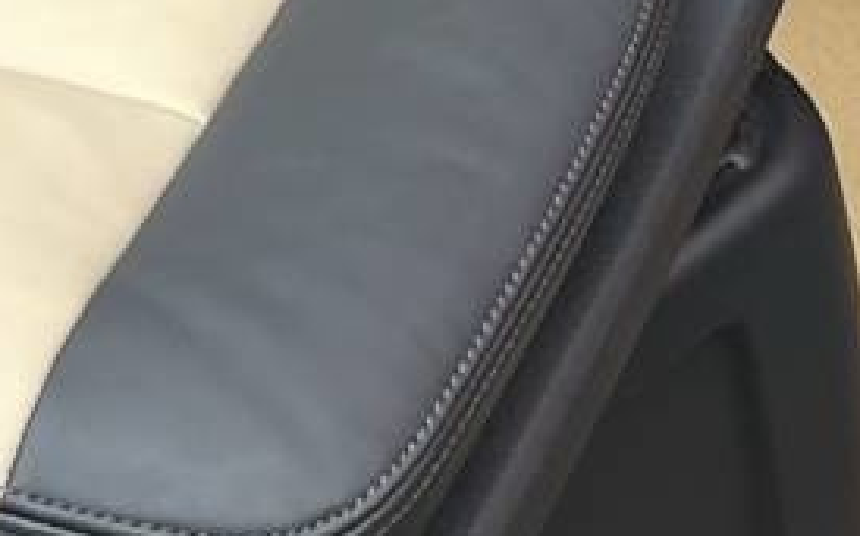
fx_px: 3772
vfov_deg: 7.4
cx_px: 91
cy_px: -906
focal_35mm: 161
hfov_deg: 12.9
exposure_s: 1/234
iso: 40
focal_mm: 5.1
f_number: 1.6
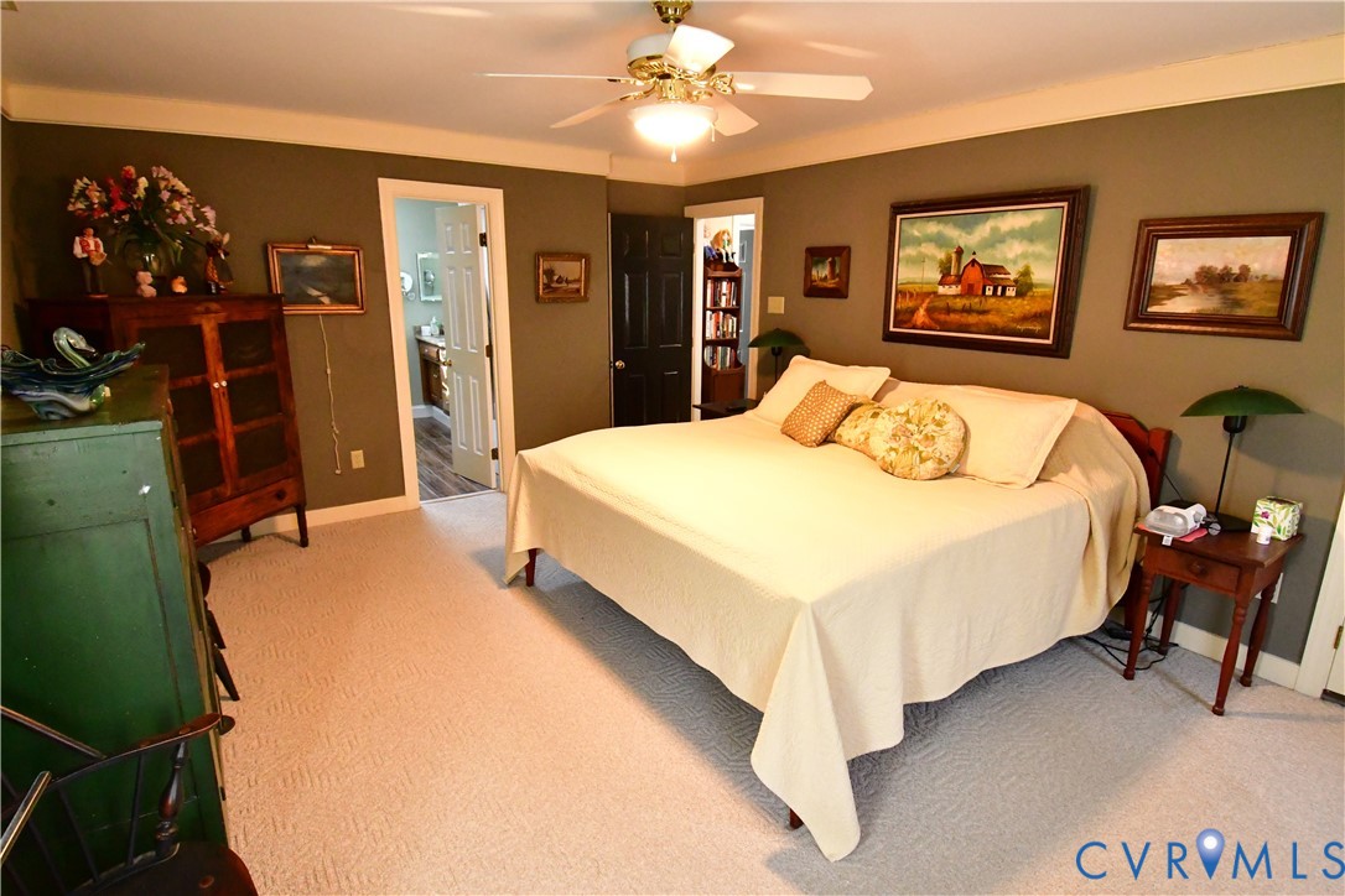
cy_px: 448
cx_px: 672
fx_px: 672
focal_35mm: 18
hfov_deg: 90.0
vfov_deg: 67.4
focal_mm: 12
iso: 9000
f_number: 8
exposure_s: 1/100
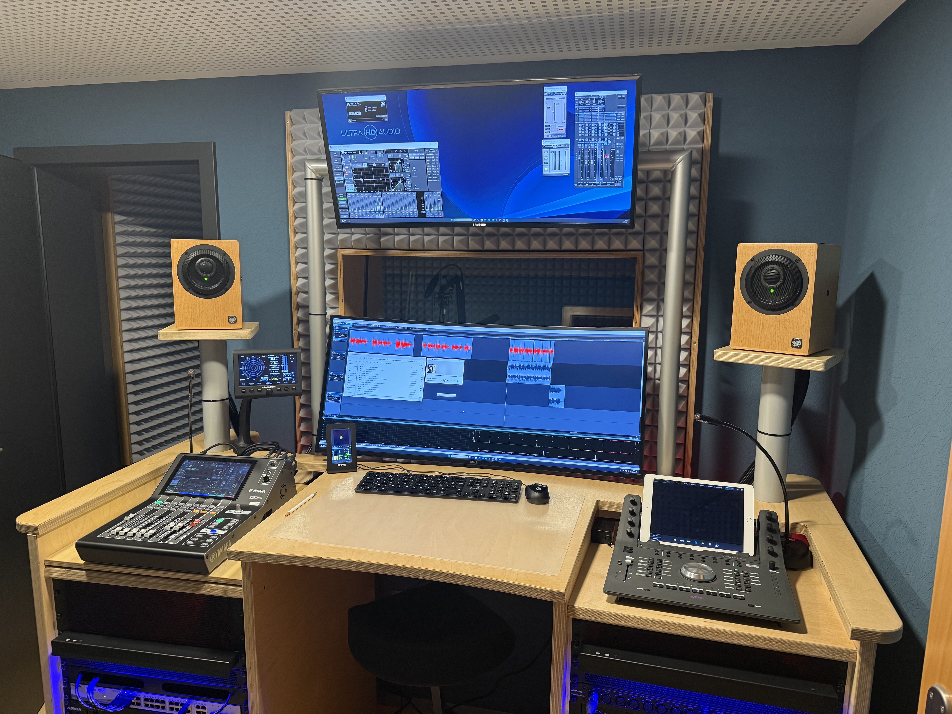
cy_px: 357
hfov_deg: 71.6
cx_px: 476
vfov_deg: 56.8
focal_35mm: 24
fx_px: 660
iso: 250
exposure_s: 1/50
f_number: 1.78
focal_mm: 6.76
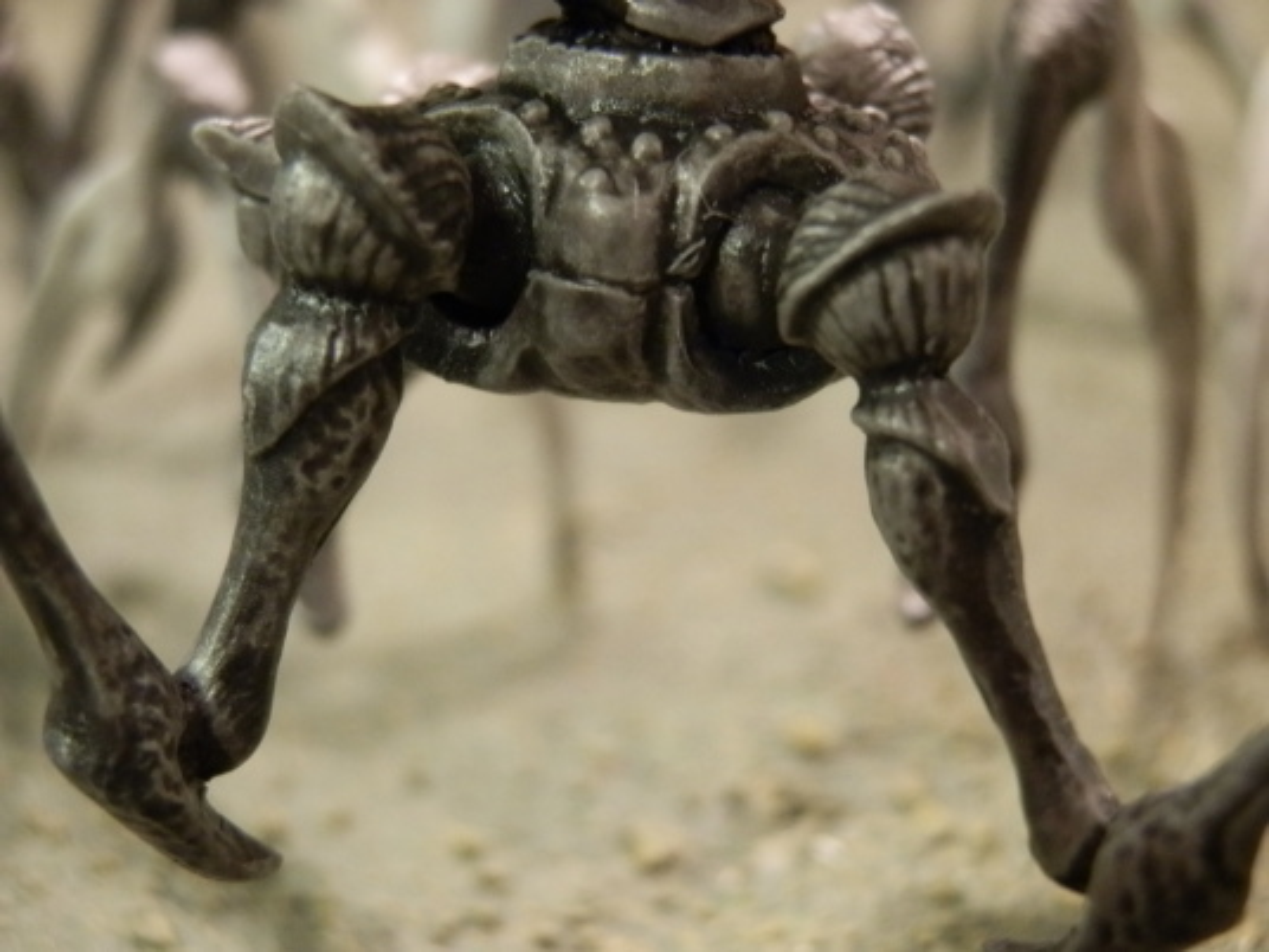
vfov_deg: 24.0
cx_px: 634
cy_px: 476
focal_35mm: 61
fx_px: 2236
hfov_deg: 31.7
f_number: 3.7
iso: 400
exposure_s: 1/6
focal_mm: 10.99
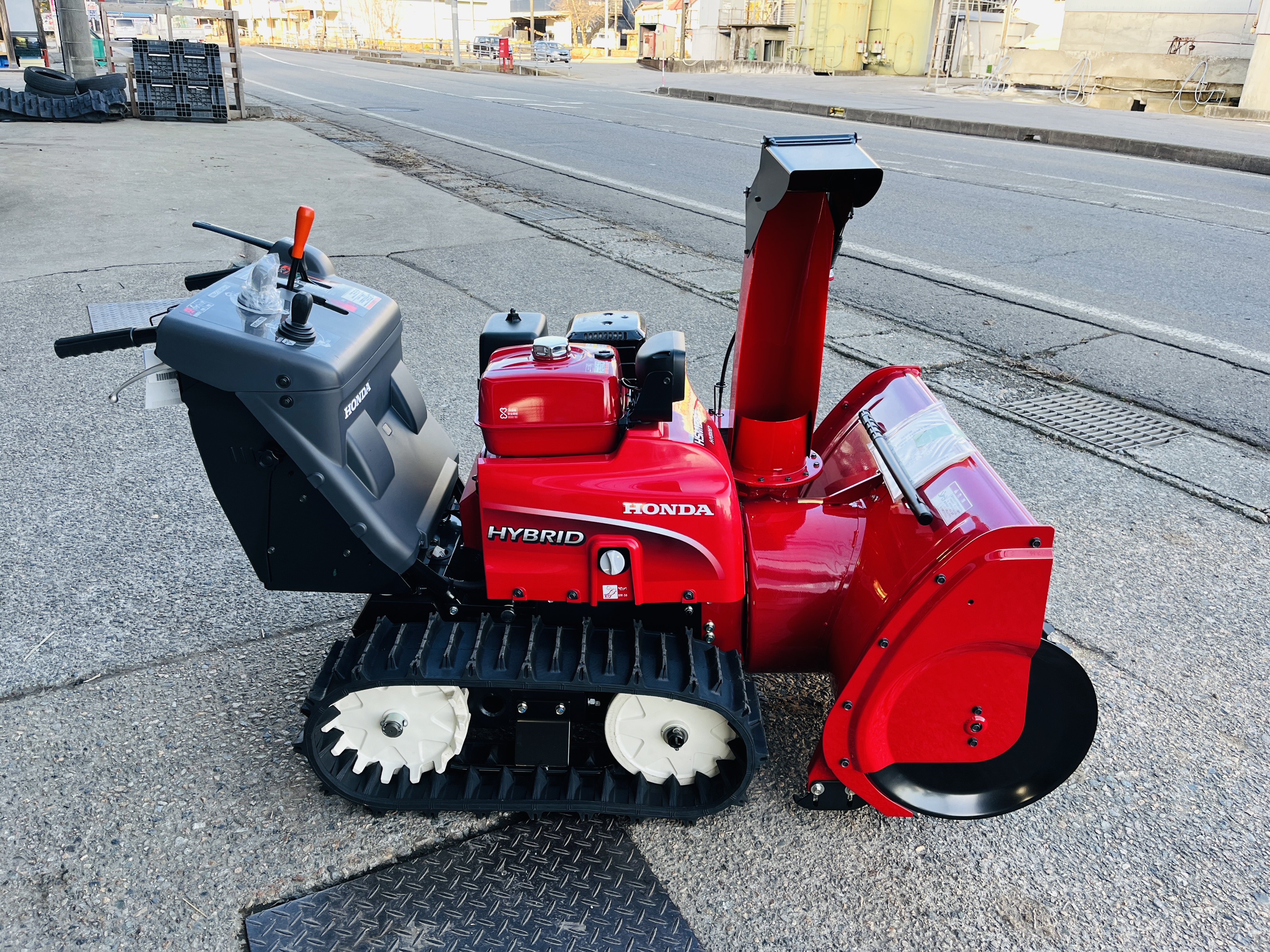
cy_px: 476
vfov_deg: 53.1
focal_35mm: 26
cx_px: 635
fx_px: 954
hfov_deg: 67.3
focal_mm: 5.1
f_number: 1.6
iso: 40
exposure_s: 1/122
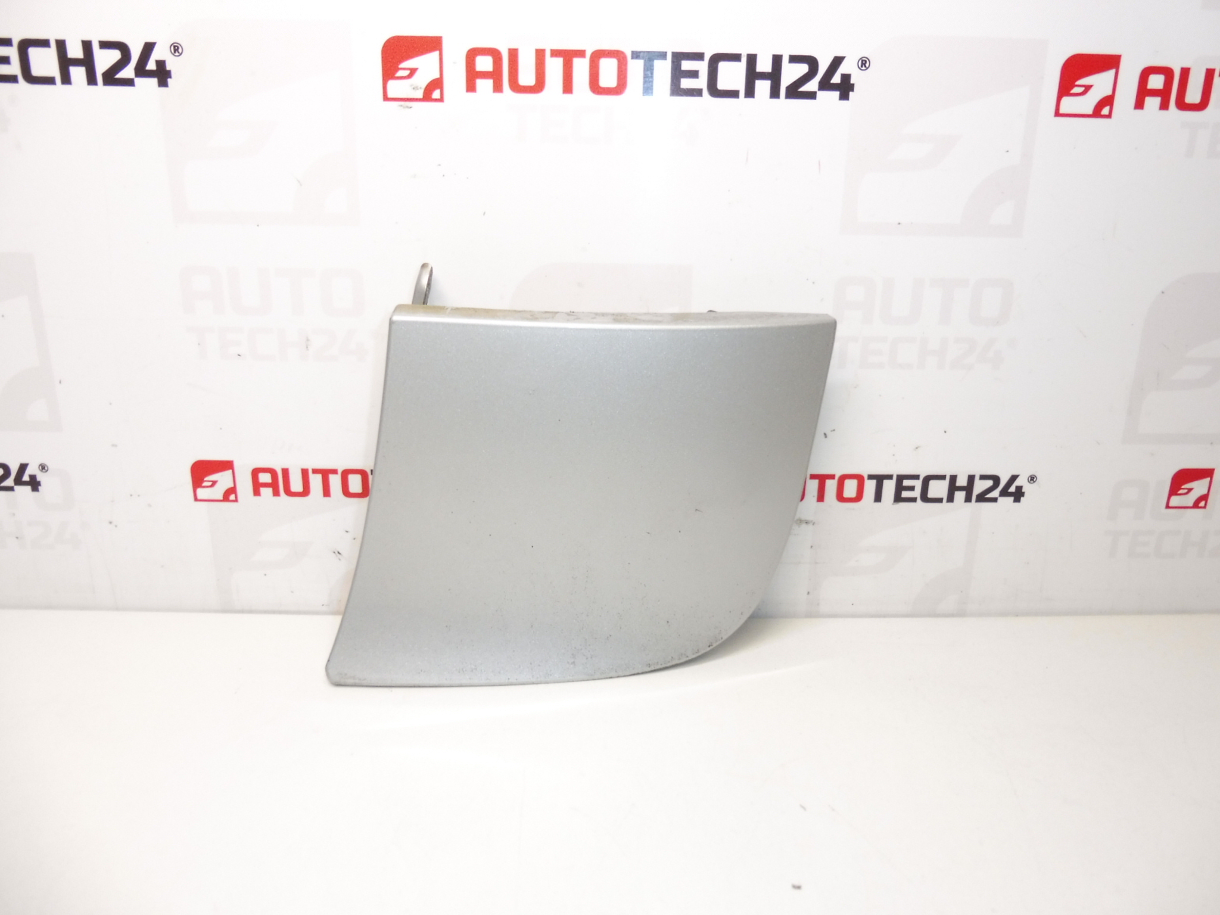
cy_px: 458
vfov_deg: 54.9
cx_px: 610
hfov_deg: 69.4
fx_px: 881
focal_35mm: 25
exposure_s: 1/125
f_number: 3.5
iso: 200
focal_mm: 4.4
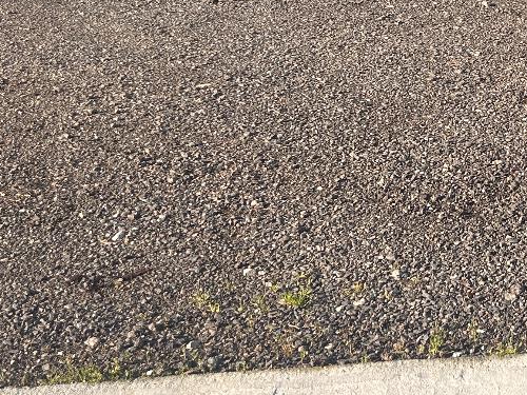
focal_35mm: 78
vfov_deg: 18.4
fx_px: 1187
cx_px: 622
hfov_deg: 23.1
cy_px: -6
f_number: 1.5
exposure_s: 1/1511
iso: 50
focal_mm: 5.7
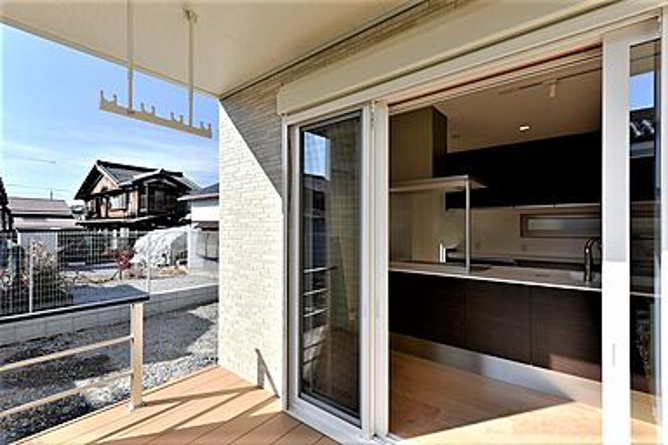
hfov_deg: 96.7
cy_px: 222
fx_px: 297
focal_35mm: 16
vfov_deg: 73.7
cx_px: 334
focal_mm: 16
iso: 200
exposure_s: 1/400
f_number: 10
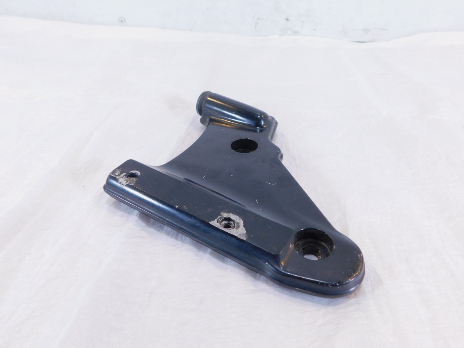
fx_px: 322
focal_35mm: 24
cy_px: 173
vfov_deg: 56.8
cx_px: 230
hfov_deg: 71.6
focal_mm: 4
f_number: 3
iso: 180
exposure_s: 1/30
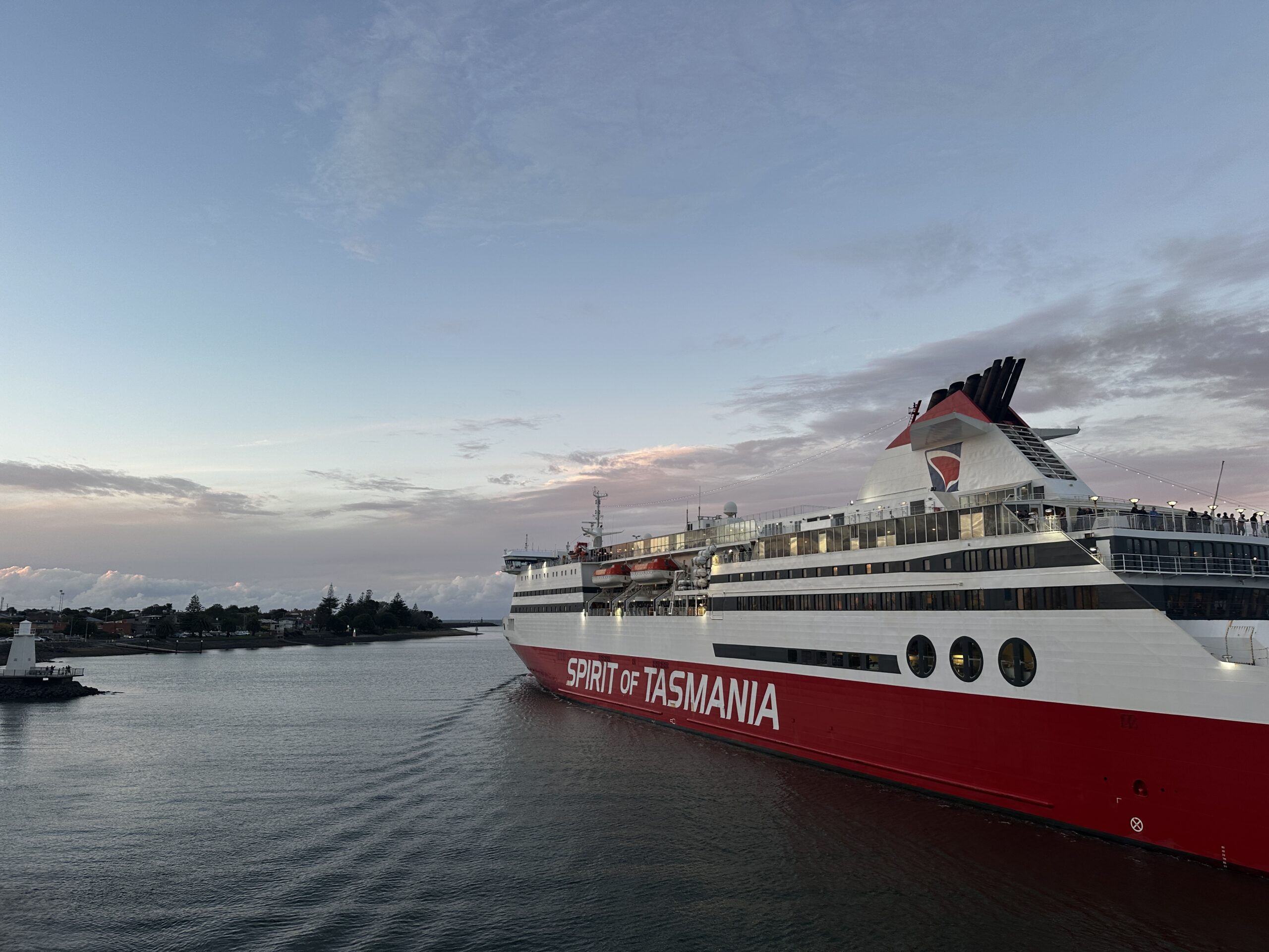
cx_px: 634
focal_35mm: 24
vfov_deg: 56.8
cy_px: 476
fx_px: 880
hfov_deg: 71.6
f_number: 1.78
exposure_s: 1/121
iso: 64
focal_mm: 6.86
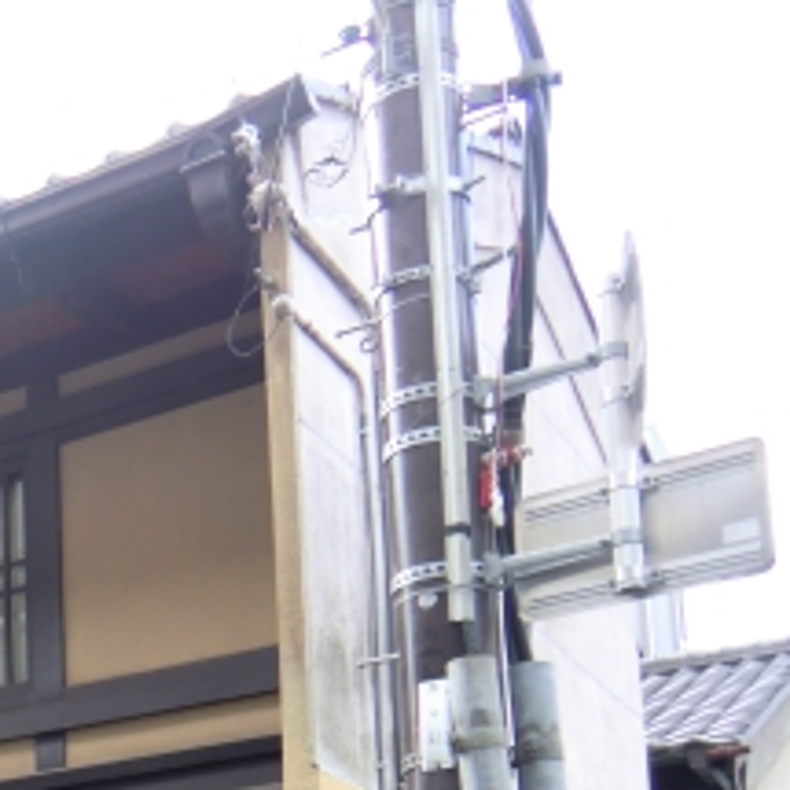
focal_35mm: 63
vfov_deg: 25.4
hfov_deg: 23.1
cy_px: 860
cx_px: -327
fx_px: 1627
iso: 64
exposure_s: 1/80
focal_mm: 4.3
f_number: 3.2
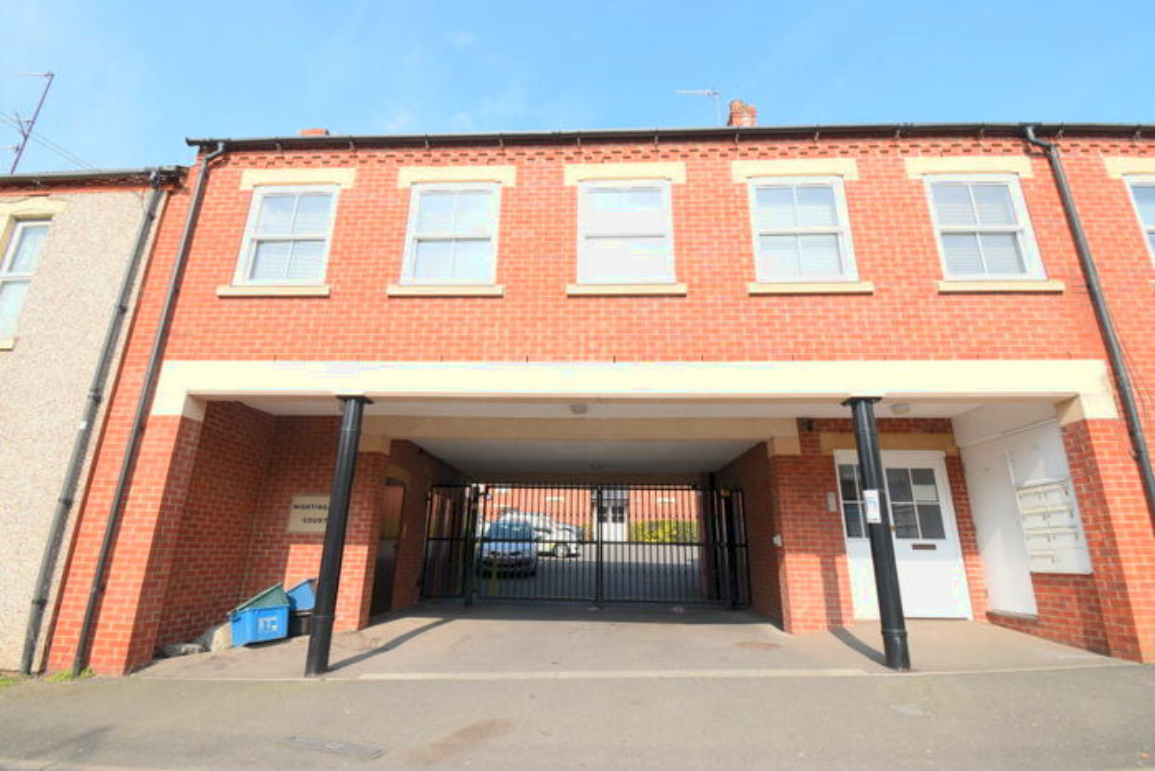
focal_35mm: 16
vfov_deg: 72.1
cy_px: 386
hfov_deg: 95.0
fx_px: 529
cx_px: 578
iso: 180
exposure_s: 1/250
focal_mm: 11
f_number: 8
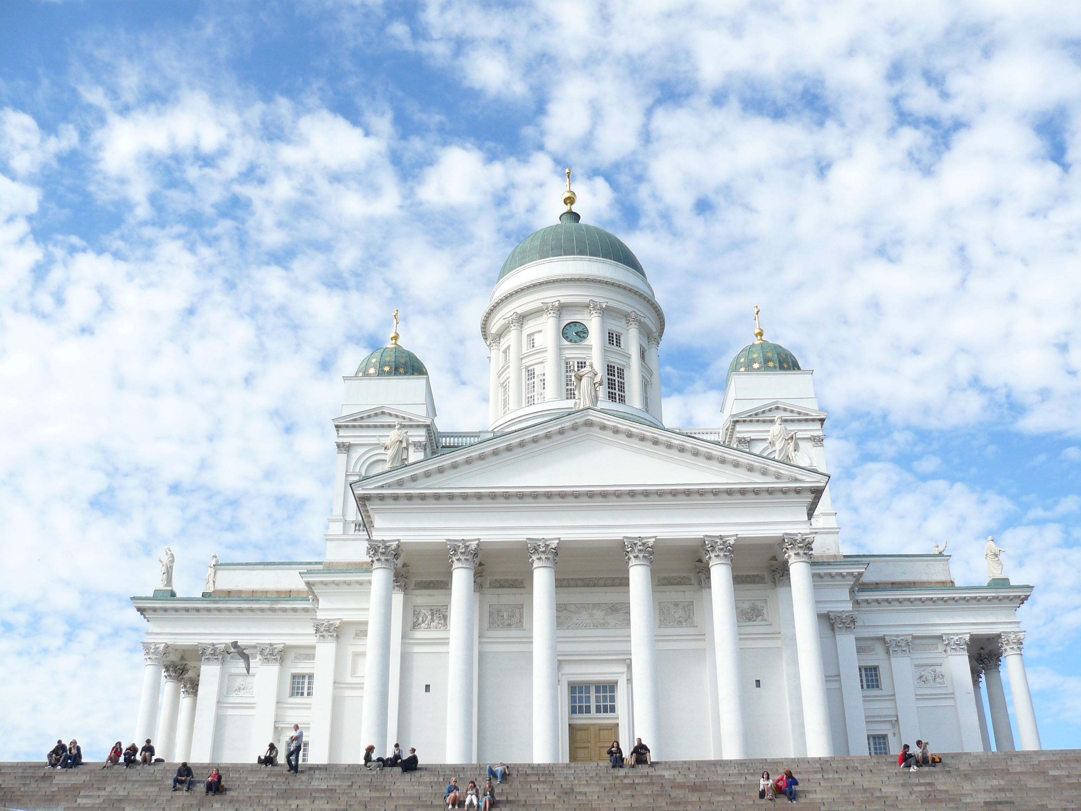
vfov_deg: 39.7
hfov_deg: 51.4
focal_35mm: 36
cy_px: 406
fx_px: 1124
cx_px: 540
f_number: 2.8
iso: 100
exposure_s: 1/1000
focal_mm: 6
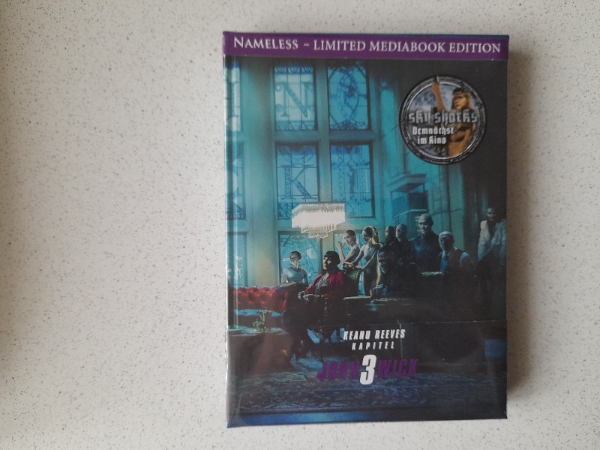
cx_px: 300
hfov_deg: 69.4
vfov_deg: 54.9
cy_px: 225
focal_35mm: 25
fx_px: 433
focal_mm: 4.6
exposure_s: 1/50
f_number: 2
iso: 250
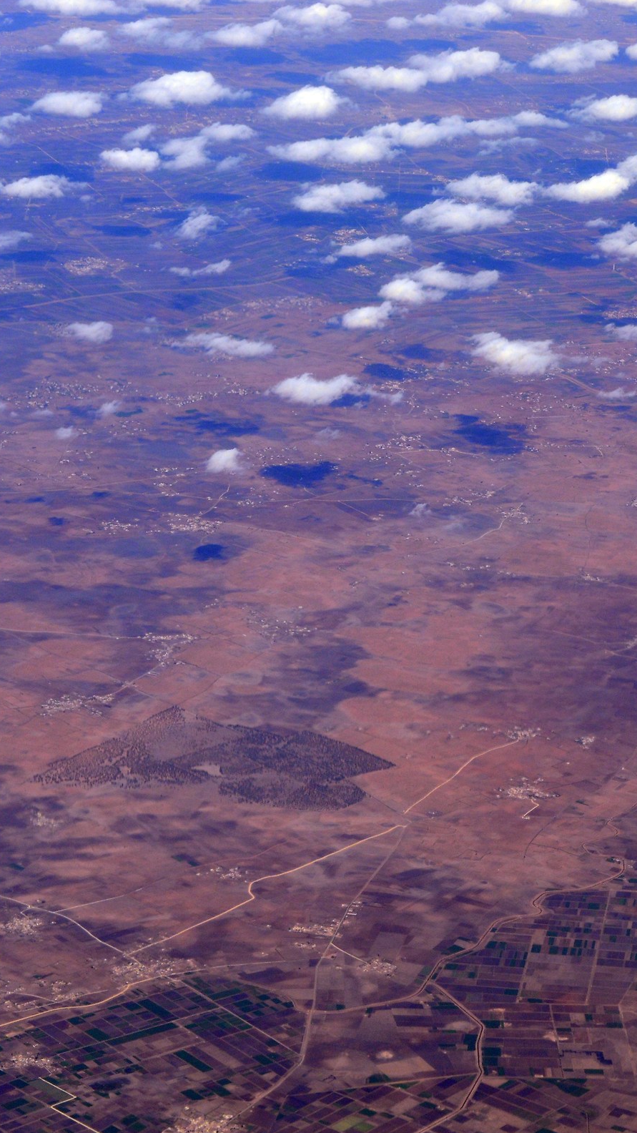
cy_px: 569
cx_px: 848
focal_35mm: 131
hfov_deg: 9.1
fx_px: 3927
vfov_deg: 16.4
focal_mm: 55
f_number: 11
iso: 250
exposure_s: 1/500
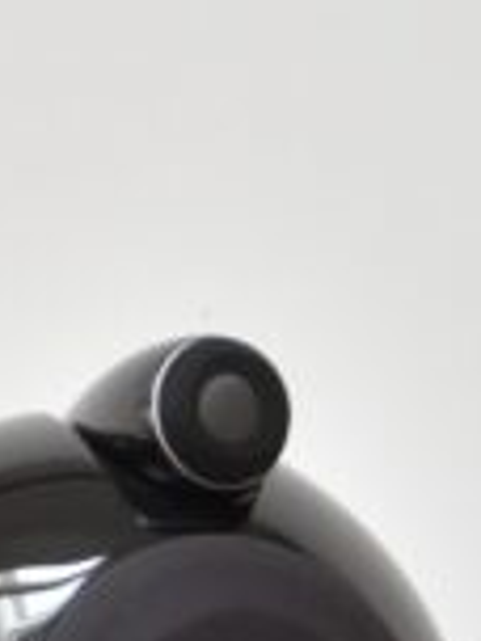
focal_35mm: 445
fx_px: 8245
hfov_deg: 3.3
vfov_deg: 4.3
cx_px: 570
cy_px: 1893
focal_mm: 52
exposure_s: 1/60
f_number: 4.8
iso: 900
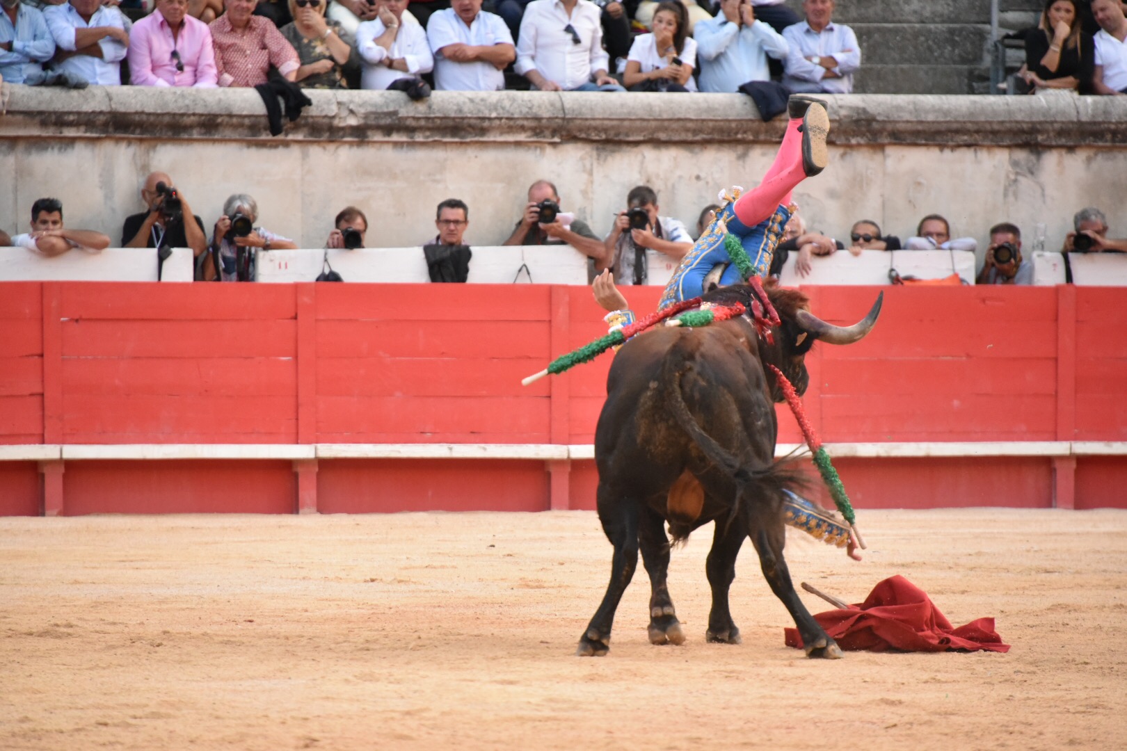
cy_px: 376
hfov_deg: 8.2
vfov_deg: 5.5
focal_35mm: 250
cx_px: 564
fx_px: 7826
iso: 6400
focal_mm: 250
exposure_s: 1/640
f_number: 5.6
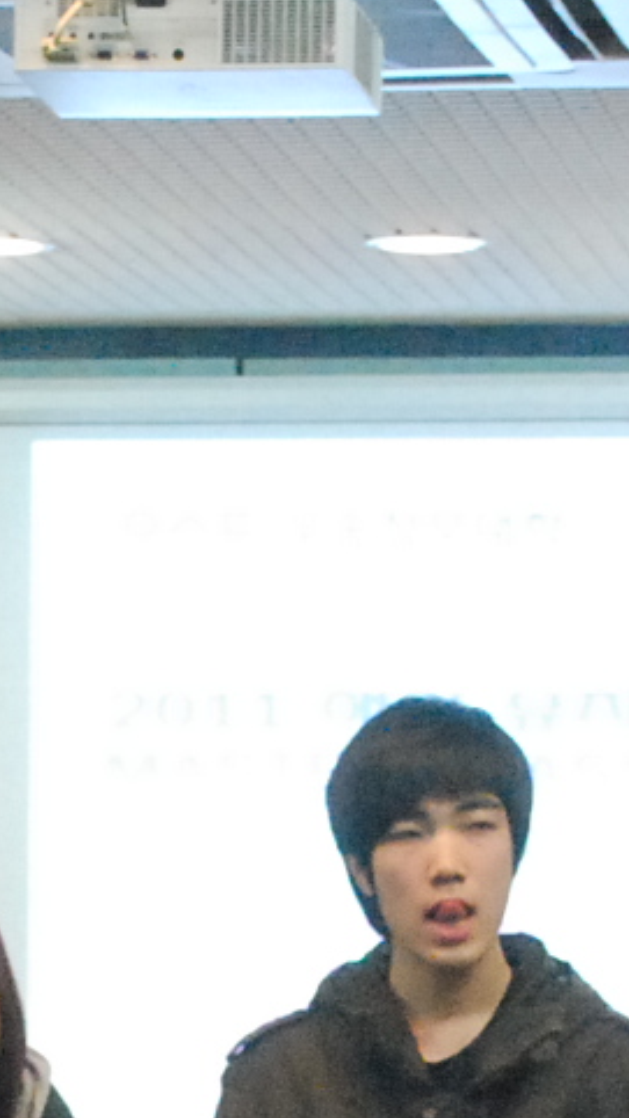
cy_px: 1355
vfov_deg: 9.9
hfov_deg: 5.6
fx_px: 6377
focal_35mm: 215
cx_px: 214
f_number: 5
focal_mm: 34
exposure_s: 1/60
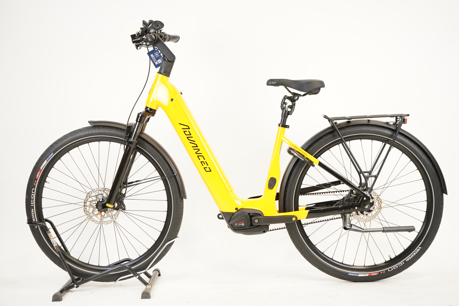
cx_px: 230
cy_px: 153
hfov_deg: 41.1
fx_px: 612
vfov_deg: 28.1
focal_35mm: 48
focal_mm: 48
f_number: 5.6
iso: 3200
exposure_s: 1/200
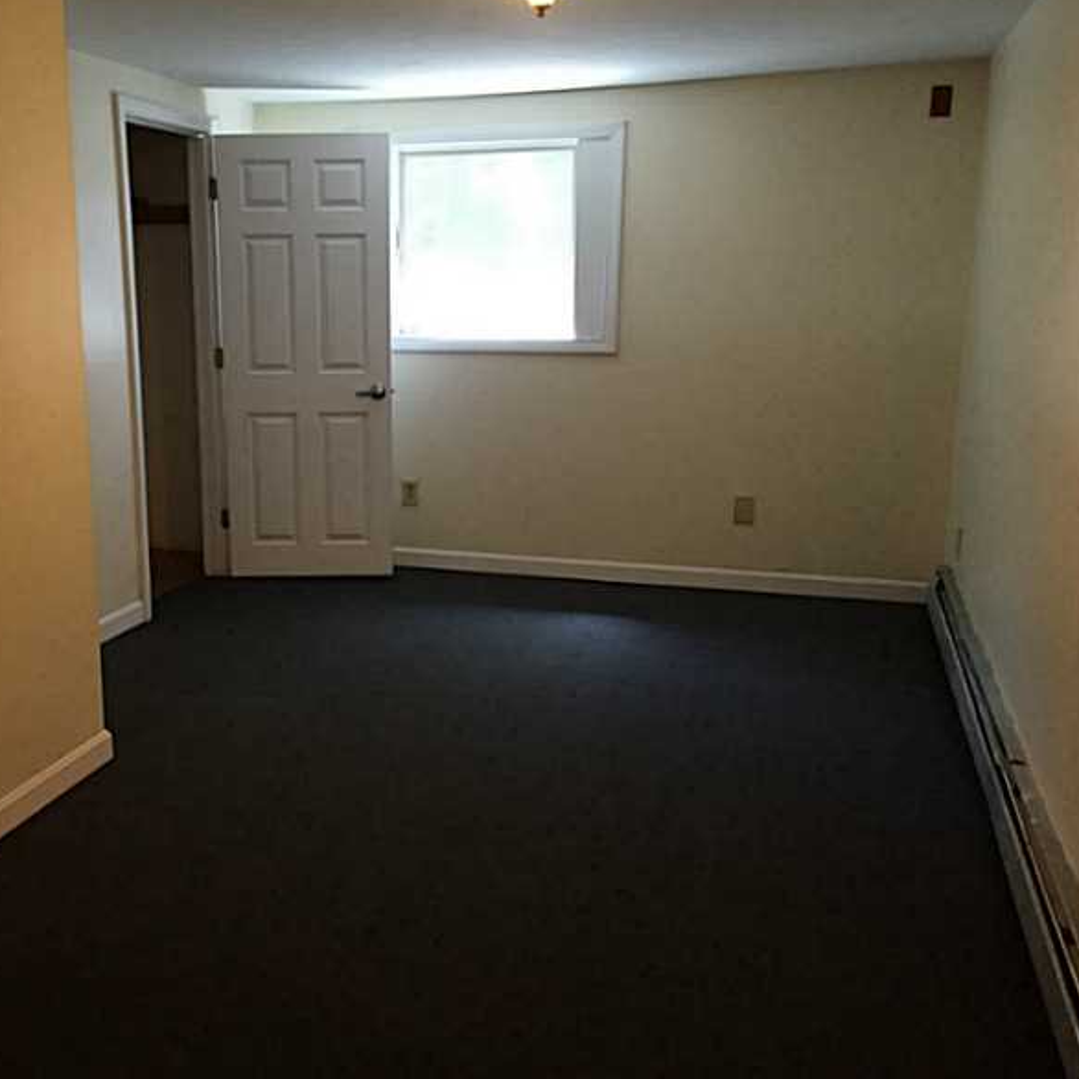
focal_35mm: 35
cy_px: 528
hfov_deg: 46.7
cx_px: 385
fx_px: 1234
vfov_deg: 47.2
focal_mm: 4.15
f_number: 2.2
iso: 250
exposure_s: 1/30
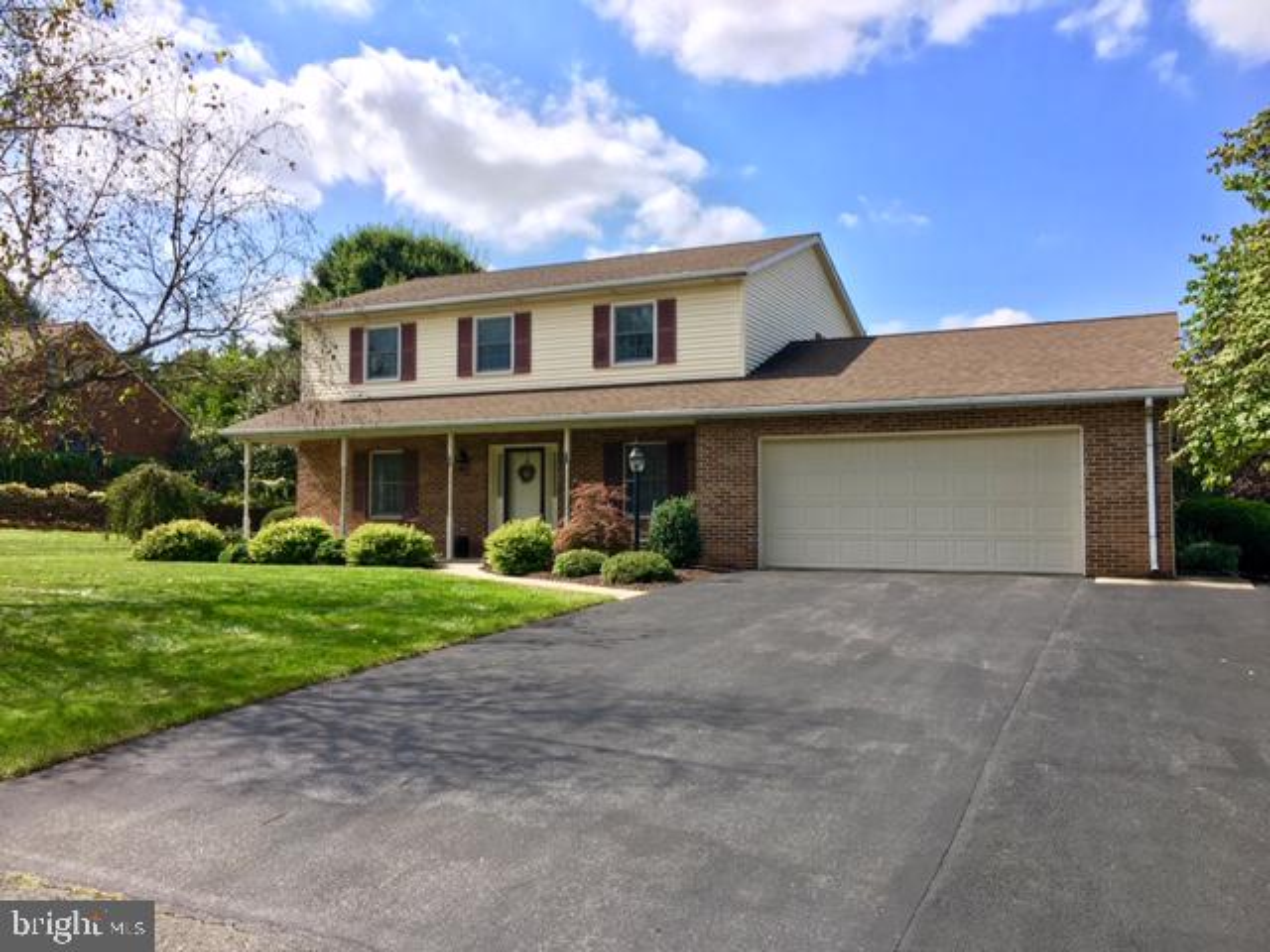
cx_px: 635
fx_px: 1064
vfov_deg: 48.2
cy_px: 476
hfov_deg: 61.7
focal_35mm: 29
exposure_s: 1/938
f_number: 2.2
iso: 25
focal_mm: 4.15
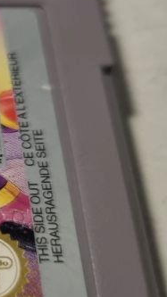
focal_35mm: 85
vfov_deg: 25.0
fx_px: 670
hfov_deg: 12.9
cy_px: 178
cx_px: -129
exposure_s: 1/50
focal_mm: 5.4
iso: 320
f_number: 1.8
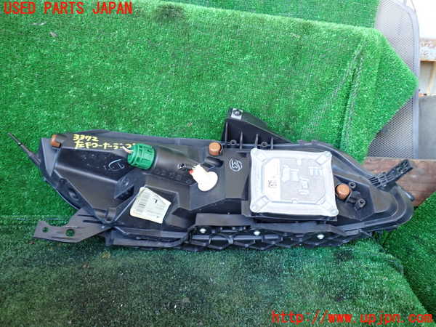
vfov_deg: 46.8
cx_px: 218
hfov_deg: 60.0
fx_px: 378
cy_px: 164
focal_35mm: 30
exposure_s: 1/30
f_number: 2.3
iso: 200
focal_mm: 5.4
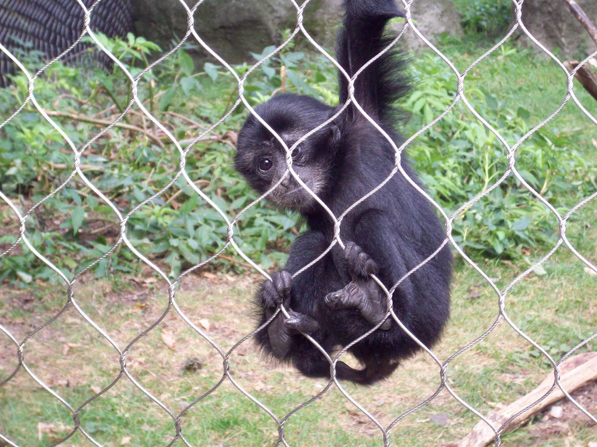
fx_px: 1914
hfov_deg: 17.7
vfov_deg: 13.3
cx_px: 298
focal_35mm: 111
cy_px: 224
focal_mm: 18.6
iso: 160
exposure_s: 1/66.3
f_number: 5.2
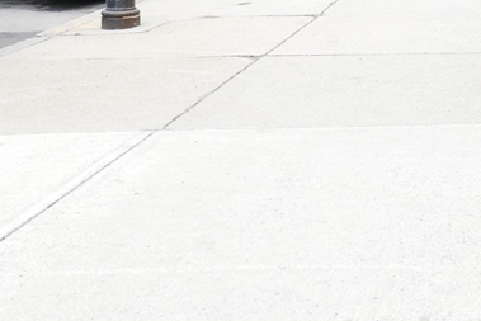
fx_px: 1083
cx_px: 604
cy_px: -44
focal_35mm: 81
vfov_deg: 16.3
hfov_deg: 22.7
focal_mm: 11
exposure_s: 1/200
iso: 125
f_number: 3.2
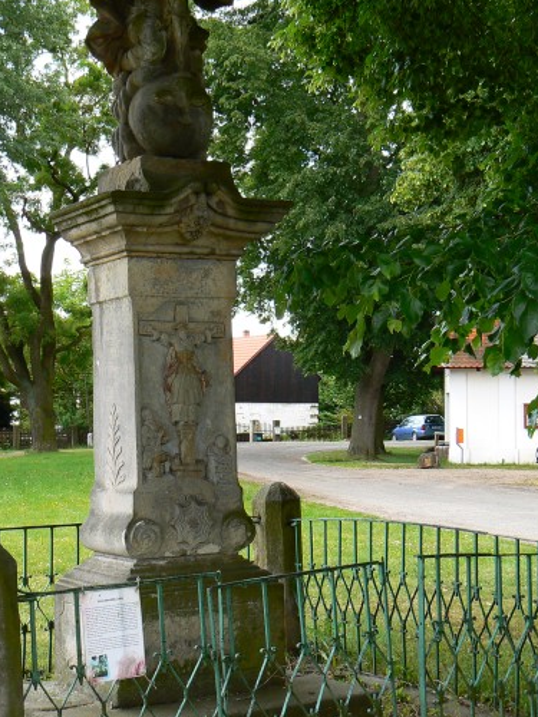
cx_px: 238
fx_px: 1492
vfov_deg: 27.0
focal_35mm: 72
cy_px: 285
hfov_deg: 20.4
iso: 80
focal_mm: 8.9
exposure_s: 1/100
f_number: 5
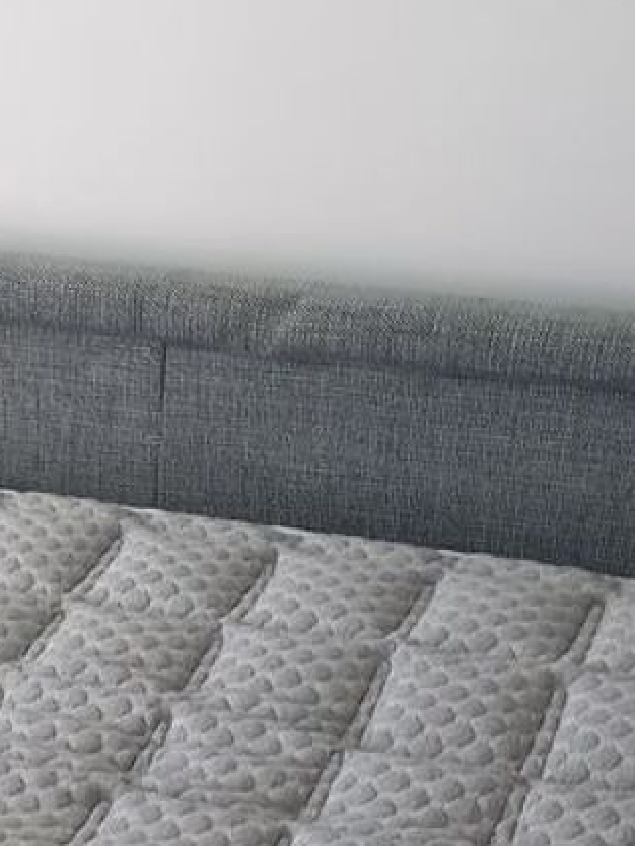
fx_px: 1956
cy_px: 1196
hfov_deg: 17.9
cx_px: -37
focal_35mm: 80
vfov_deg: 21.3
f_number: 1.8
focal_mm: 4.65
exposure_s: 1/50
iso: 320
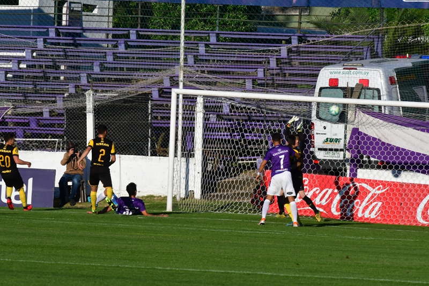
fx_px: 5361
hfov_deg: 4.6
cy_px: 143
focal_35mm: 450
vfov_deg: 3.1
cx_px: 214
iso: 1000
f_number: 16
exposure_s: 1/1000
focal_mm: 300
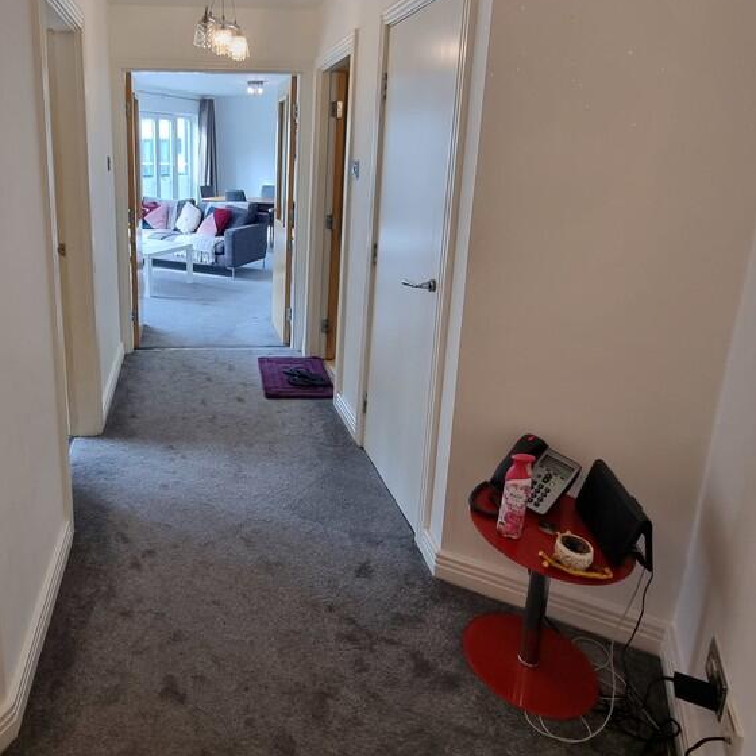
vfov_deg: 71.0
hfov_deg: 68.7
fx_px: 519
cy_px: 284
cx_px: 215
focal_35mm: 21
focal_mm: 2.2
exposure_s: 1/50
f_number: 2.2
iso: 160
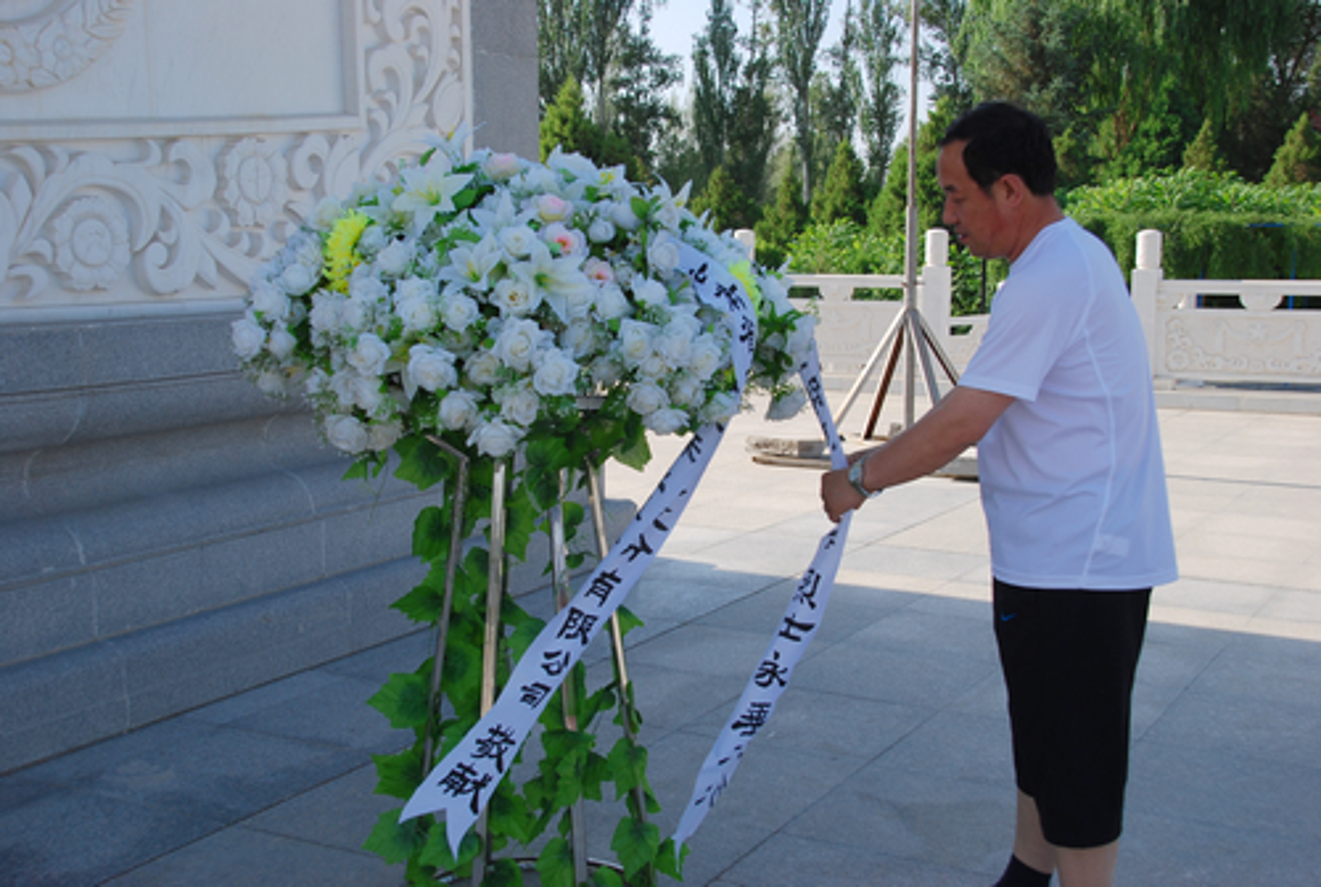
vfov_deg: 31.0
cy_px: 444
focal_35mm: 44
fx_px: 1600
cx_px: 660
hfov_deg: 44.9
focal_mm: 29
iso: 100
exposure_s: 1/200
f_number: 7.1
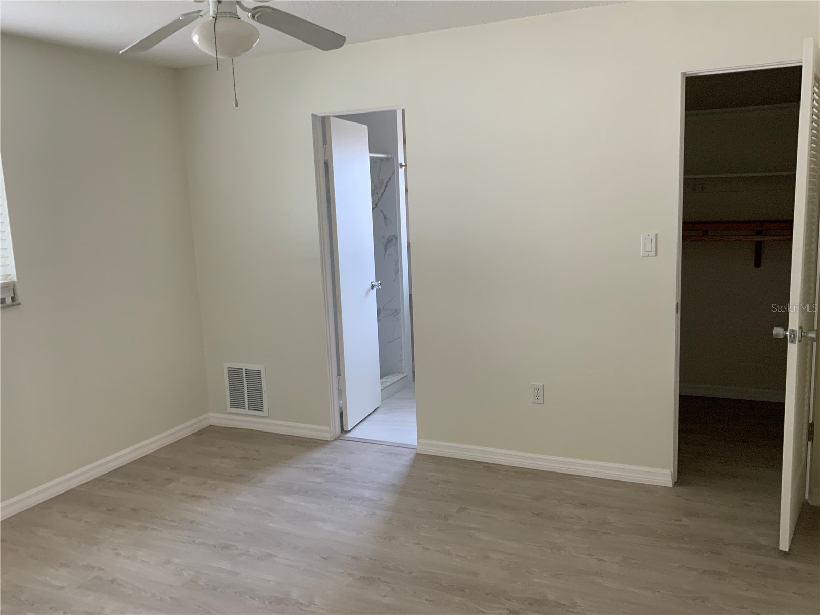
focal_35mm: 29
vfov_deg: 48.2
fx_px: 687
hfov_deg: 61.7
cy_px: 308
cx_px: 410
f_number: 1.8
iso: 125
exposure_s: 1/60
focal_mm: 3
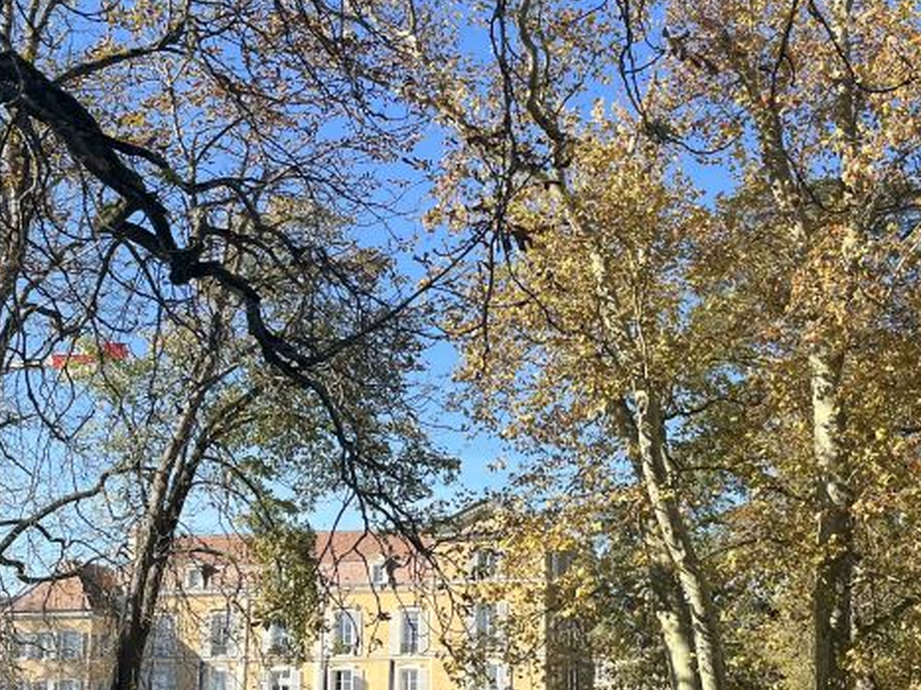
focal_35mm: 39
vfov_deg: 36.6
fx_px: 1037
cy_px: 419
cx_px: 669
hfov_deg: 46.5
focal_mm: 5.1
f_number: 1.6
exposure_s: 1/1536
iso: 50
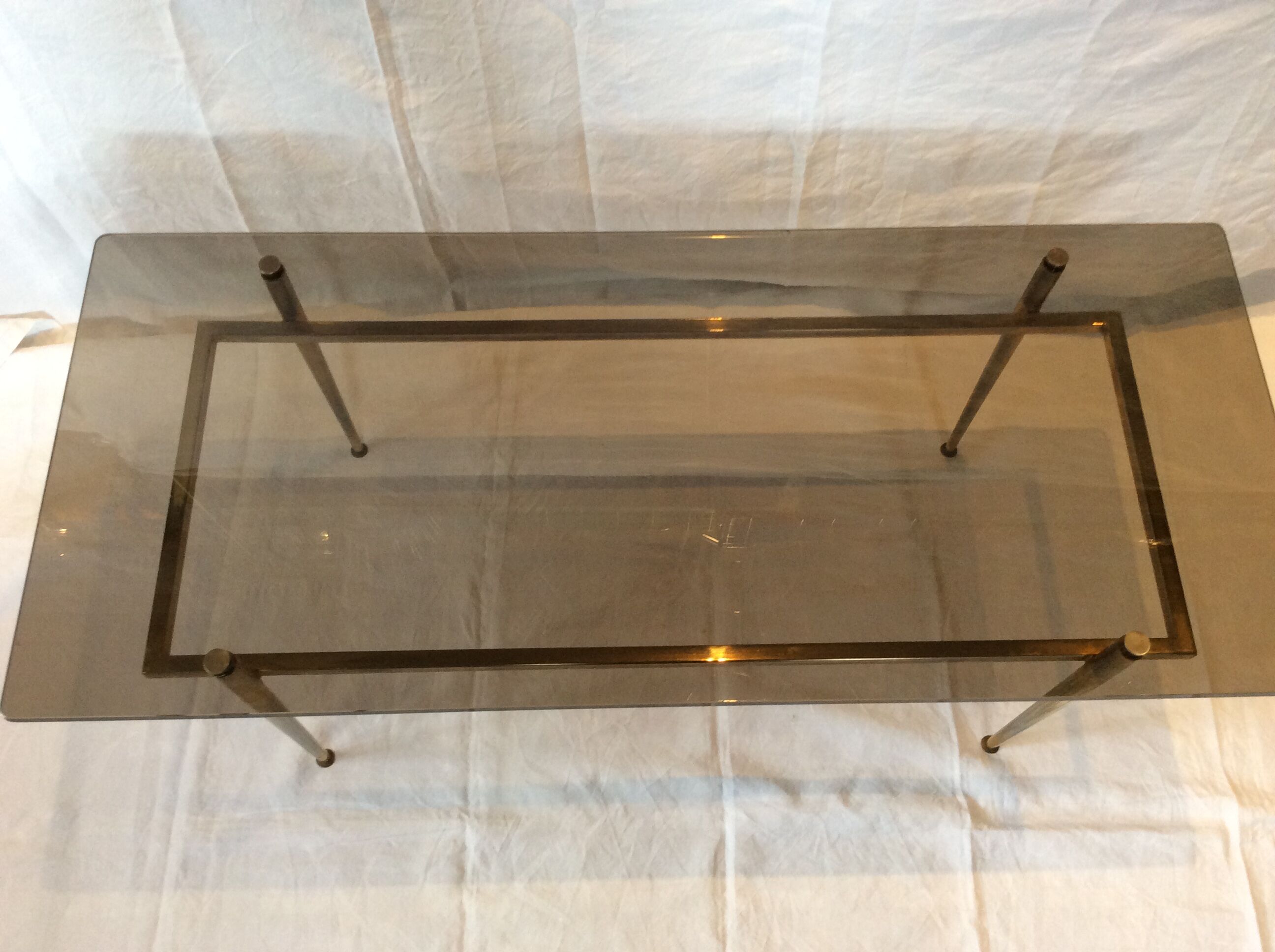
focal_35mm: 32
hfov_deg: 56.9
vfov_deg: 44.1
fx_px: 1177
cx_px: 638
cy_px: 476
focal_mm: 3.3
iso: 100
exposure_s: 1/25
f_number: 2.4
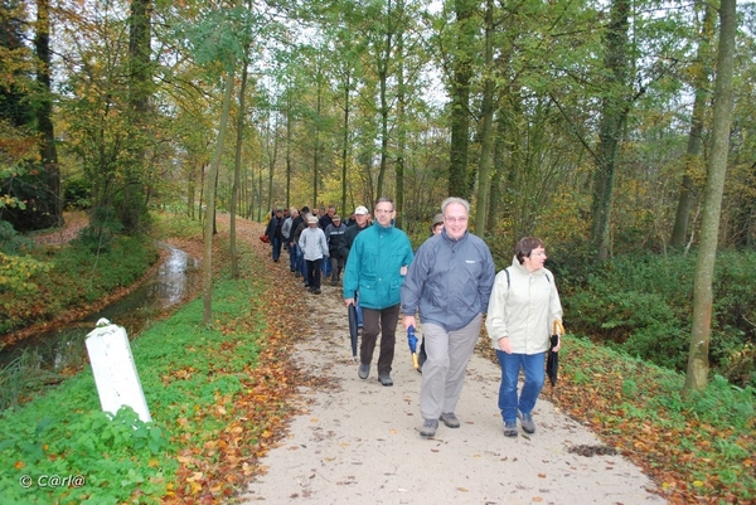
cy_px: 252
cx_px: 378
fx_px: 630
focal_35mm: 30
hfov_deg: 61.9
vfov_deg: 43.7
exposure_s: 1/60
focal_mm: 20
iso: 500
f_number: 3.8
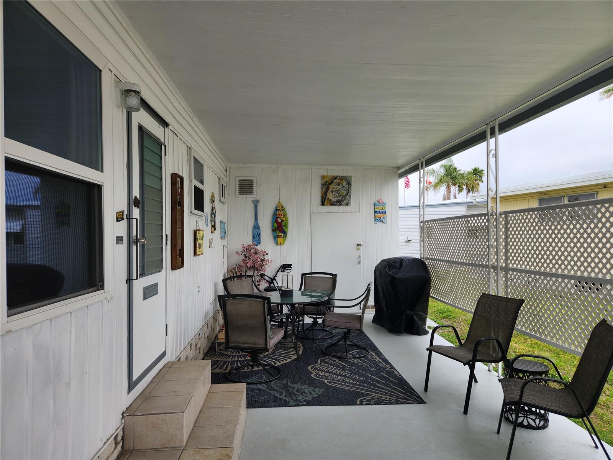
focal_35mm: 23
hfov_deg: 73.9
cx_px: 306
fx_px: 407
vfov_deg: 58.9
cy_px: 230
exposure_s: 1/859
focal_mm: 5.4
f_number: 1.8
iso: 20
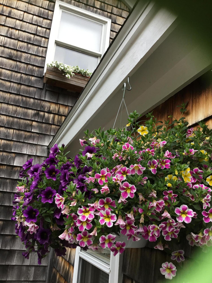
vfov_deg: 58.4
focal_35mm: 31
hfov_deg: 45.4
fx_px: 253
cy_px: 142
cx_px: 106
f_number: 2.4
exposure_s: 1/120
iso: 32
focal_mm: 3.3
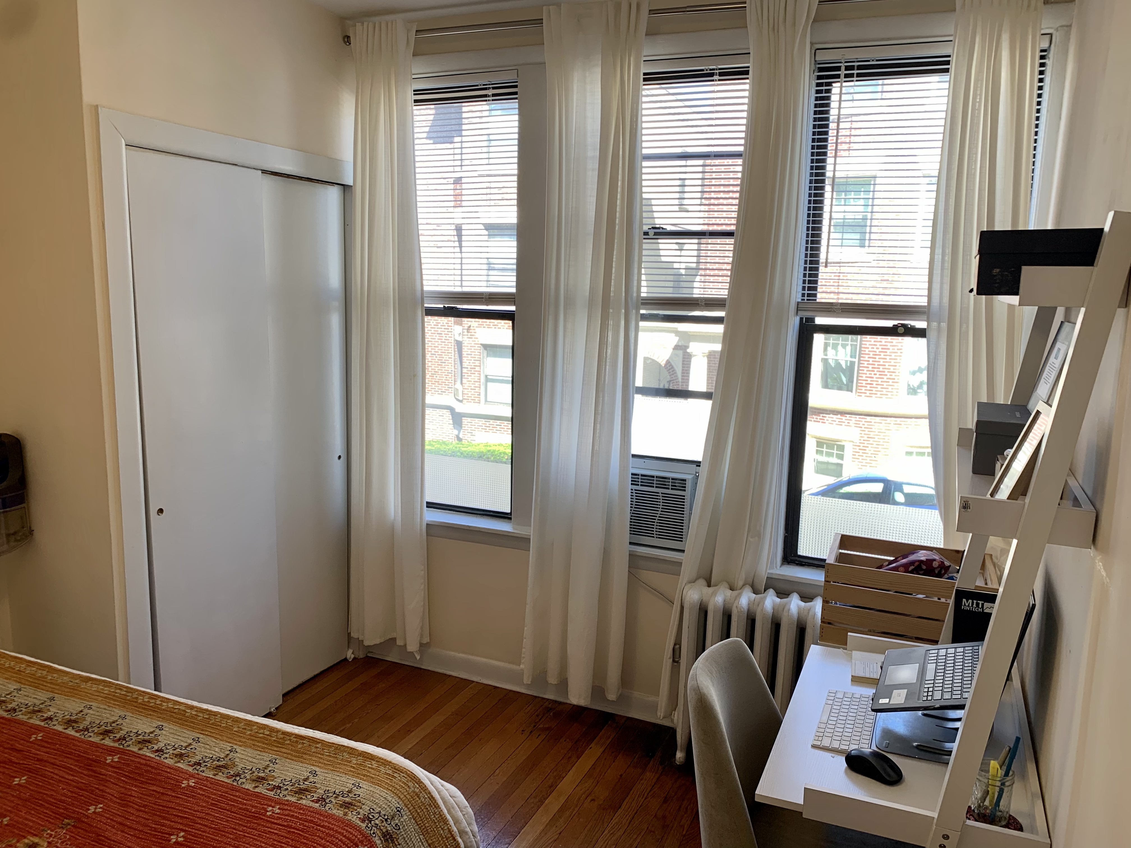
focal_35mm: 26
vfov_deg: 53.1
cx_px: 566
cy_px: 424
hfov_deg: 67.3
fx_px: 849
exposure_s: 1/120
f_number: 1.8
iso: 25
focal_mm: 4.25
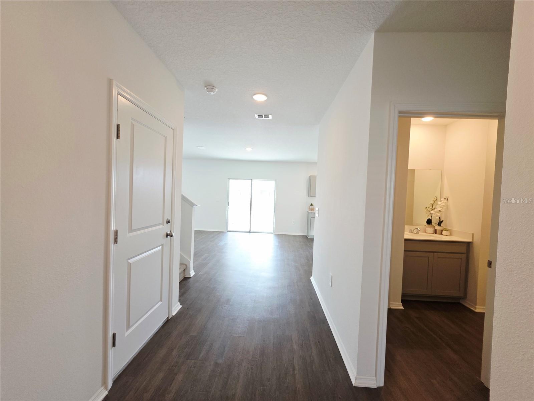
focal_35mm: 13
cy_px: 200
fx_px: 201
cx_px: 267
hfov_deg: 106.2
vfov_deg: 89.9
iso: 64
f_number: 1.9
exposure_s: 1/120
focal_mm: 2.2
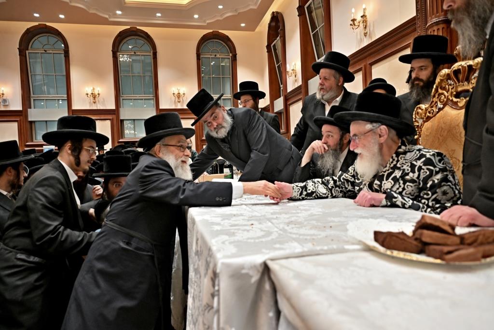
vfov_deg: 53.1
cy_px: 165
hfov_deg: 73.7
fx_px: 329
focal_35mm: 24
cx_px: 247
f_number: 4
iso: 800
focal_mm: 24
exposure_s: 1/160
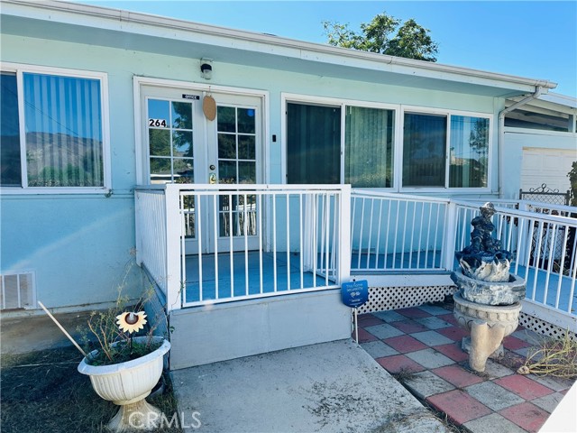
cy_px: 216
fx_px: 400
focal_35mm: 24
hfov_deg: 71.6
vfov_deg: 56.8
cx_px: 288
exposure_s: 1/1880
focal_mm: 6.86
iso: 80
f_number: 1.78
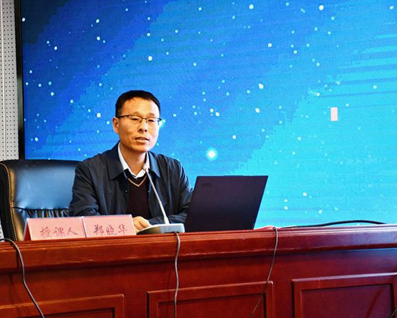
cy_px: 159
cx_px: 158
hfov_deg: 22.4
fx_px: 999
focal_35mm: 85
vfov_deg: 18.1
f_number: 4.8
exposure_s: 1/100
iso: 3200
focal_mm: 50
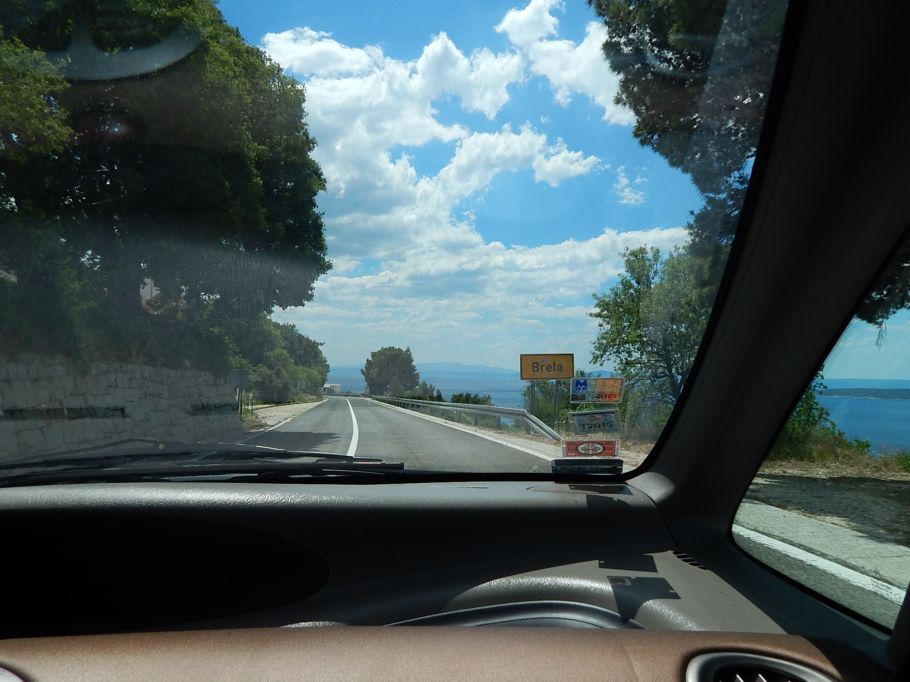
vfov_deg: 53.0
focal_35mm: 26
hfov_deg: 67.1
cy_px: 358
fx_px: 683
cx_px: 500
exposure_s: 1/800
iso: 125
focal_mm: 4
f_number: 6
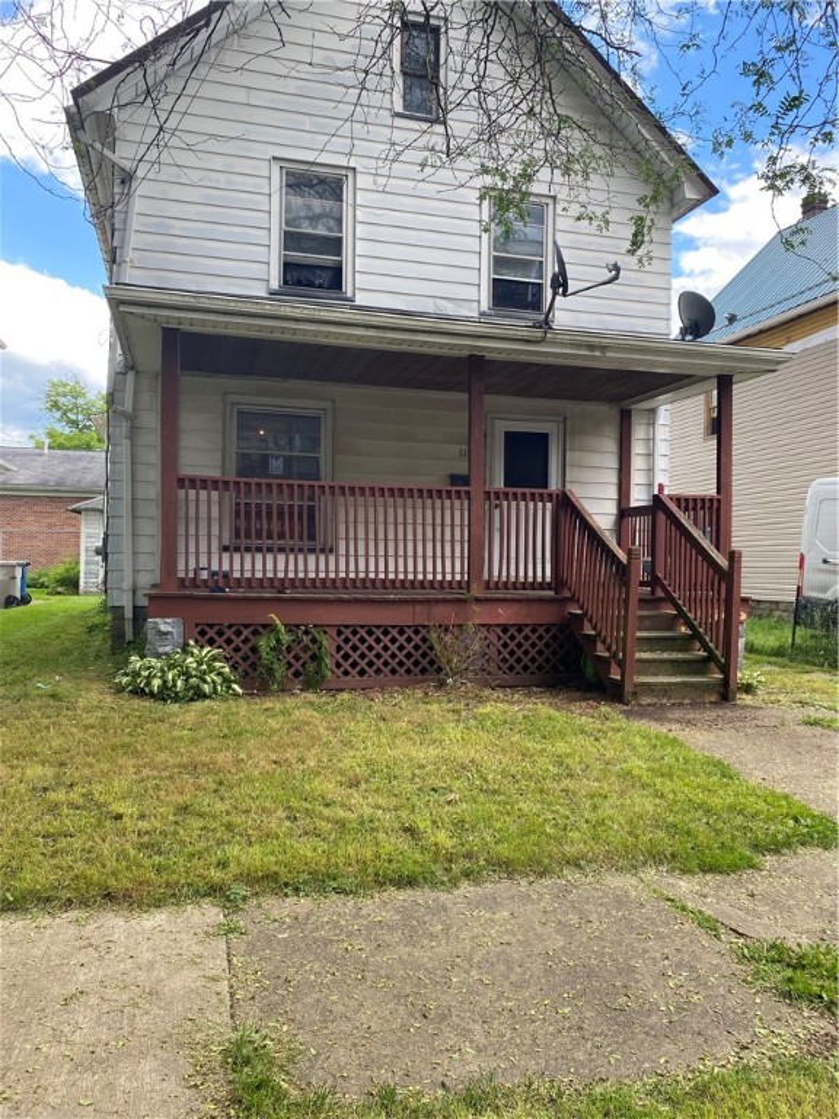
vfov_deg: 67.3
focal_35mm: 26
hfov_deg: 53.1
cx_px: 420
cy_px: 560
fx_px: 840
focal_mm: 4.25
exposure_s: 1/315
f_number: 1.8
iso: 32
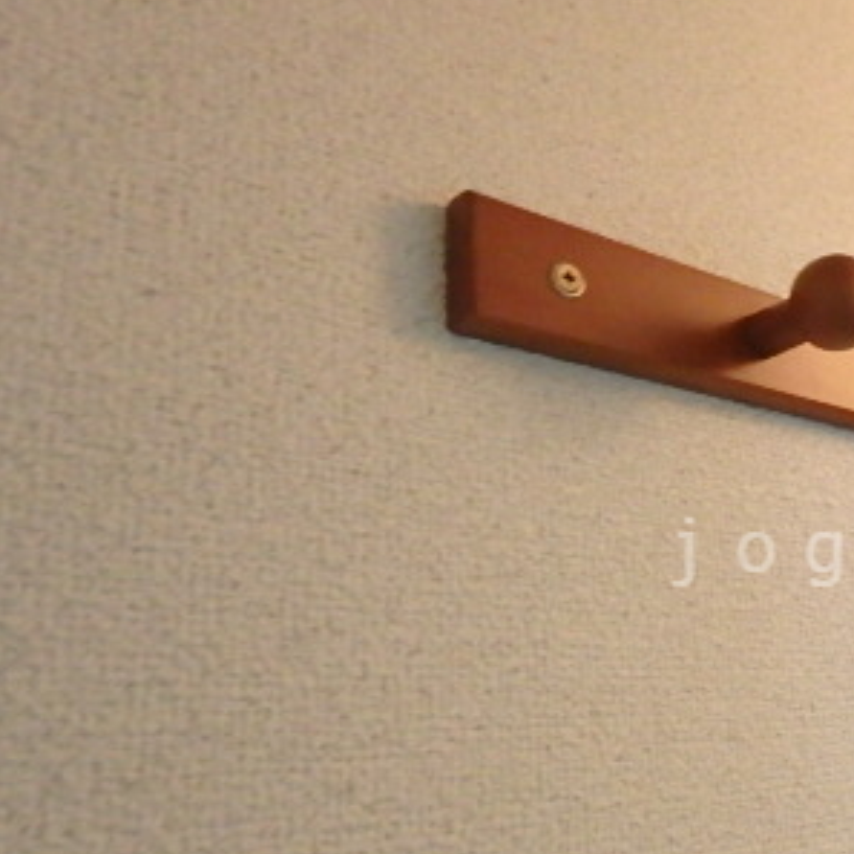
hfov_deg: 37.1
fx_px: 1116
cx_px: 868
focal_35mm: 40
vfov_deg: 41.4
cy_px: 552
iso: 800
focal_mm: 3.7
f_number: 3.5
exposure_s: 1/30
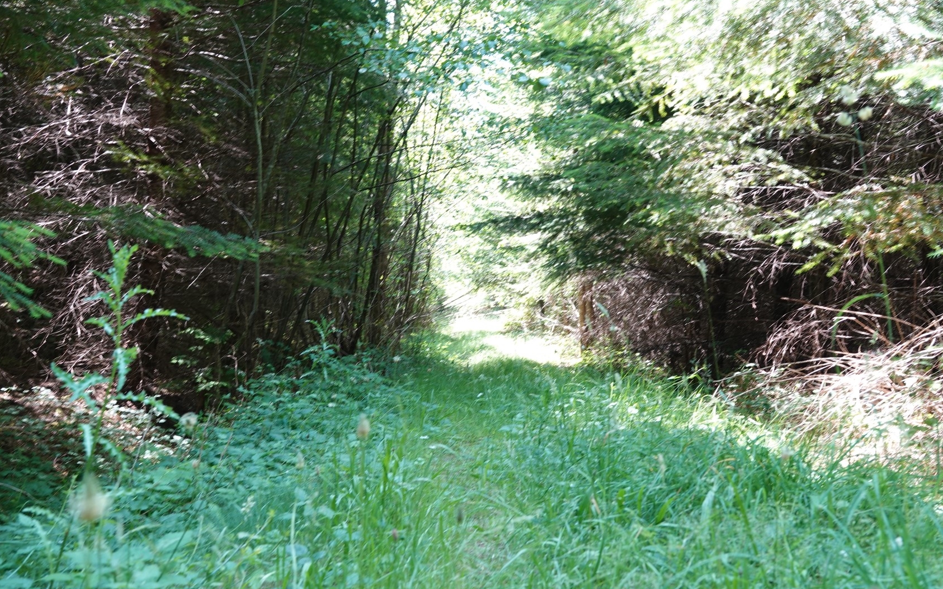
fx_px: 1028
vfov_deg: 32.0
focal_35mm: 40
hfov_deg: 49.3
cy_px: 312
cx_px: 470
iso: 125
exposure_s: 1/40
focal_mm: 14.16
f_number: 3.2
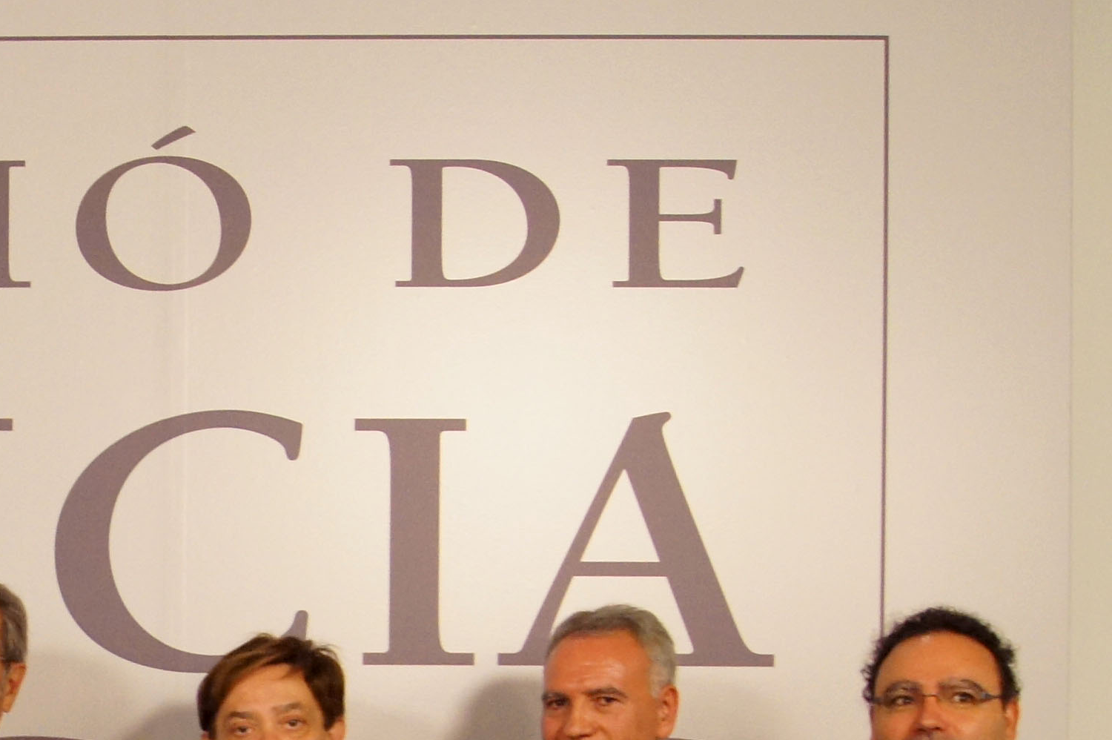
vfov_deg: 12.9
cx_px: -383
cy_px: 1061
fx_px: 3118
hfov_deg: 18.6
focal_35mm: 101
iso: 800
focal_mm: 22
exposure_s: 1/50
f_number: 6.3
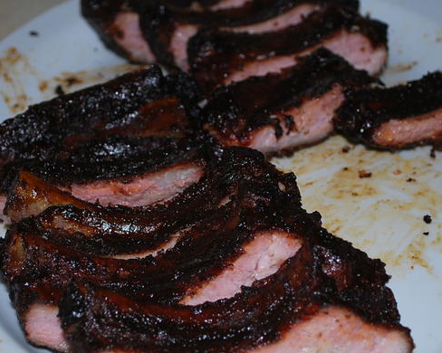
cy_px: 170
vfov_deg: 14.8
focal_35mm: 104
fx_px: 1360
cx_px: 227
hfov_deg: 18.5
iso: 200
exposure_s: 1/60
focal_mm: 40
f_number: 5.3
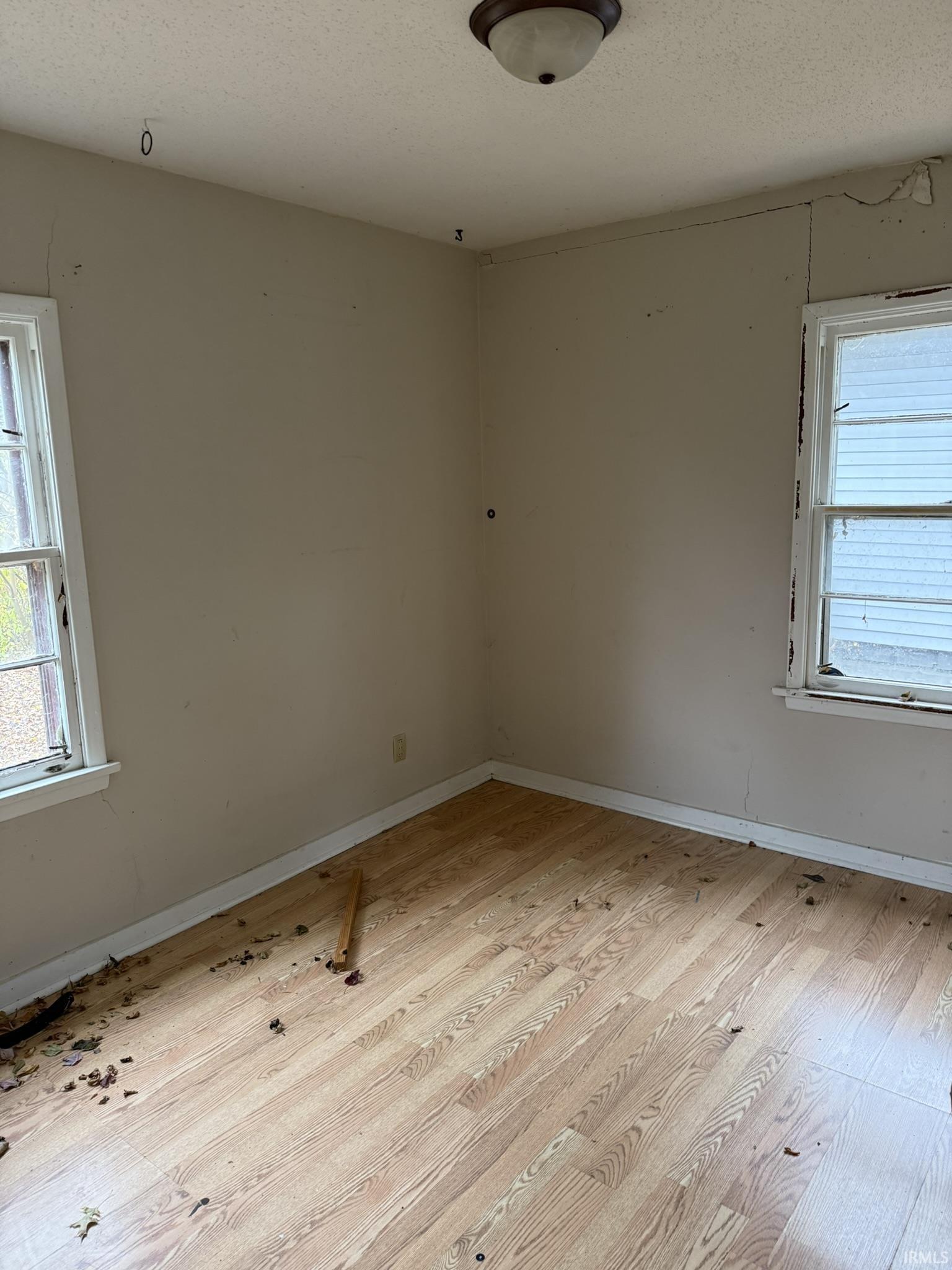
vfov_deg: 71.6
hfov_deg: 56.8
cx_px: 476
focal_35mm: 24
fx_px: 880
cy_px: 635
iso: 200
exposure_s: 1/79
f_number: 1.78
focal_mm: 6.76
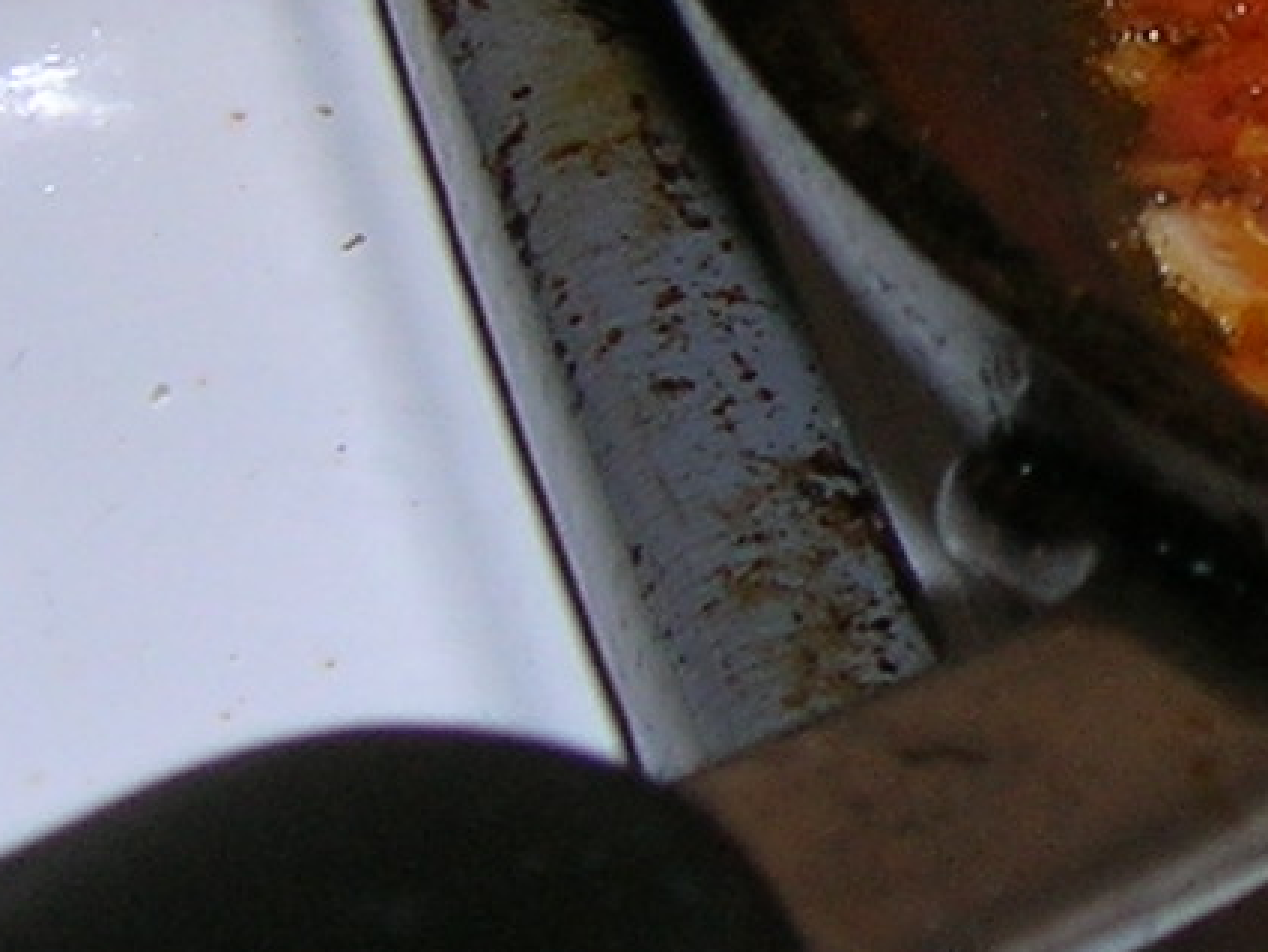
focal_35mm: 183
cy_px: -54
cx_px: 2044
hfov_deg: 10.4
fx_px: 6705
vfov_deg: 8.1
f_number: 2.9
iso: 50
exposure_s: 1/60.1
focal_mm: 5.7
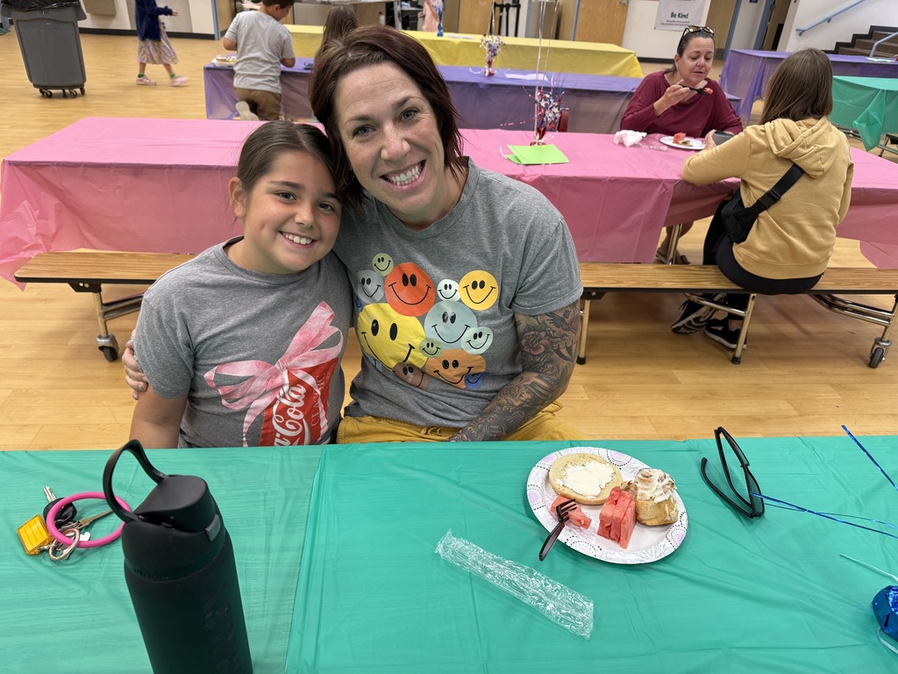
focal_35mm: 24
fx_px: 623
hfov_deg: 71.6
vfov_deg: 56.8
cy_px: 337
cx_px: 449
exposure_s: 1/60
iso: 160
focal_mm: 6.76
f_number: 1.78
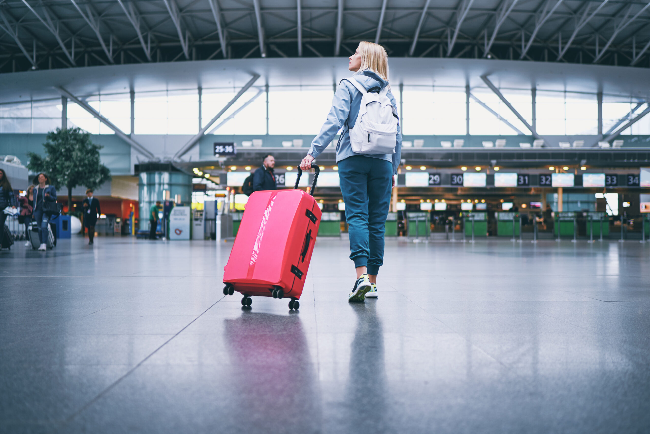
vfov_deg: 37.9
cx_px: 325
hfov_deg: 54.4
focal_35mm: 35
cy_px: 217
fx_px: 632
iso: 200
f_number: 1.4
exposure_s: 1/125
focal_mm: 35
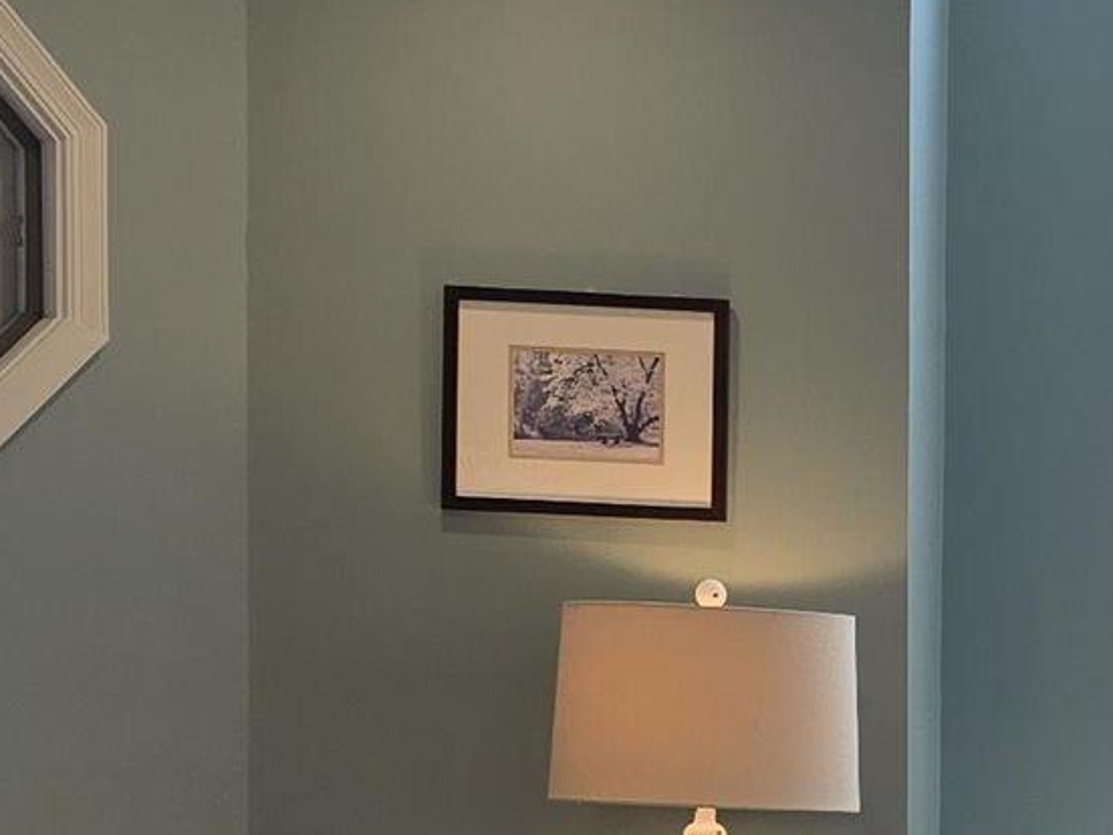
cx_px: 1670
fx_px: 4116
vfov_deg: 11.4
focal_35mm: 128
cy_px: 984
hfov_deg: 14.4
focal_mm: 6.3
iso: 25
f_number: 1.7
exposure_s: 1/120
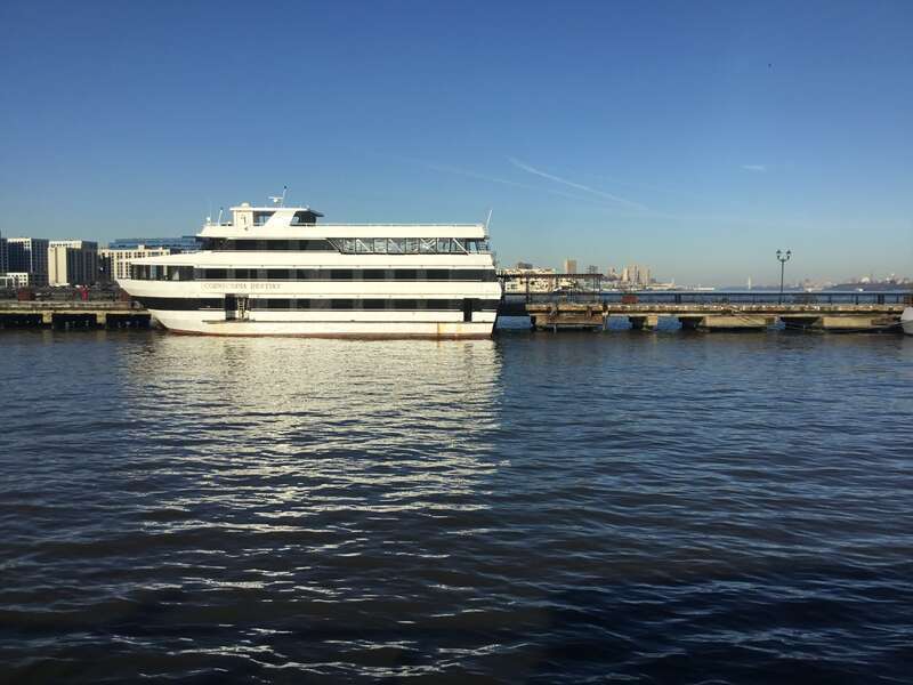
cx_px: 456
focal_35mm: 31
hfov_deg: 58.4
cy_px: 342
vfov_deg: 45.4
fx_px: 818
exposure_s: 1/2092
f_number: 2.4
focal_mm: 3.3
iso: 25
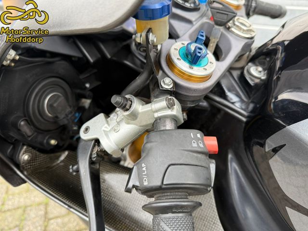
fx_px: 214
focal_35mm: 24
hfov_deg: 71.6
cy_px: 116
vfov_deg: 56.8
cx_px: 154
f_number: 1.78
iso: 200
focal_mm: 6.76
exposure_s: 1/86
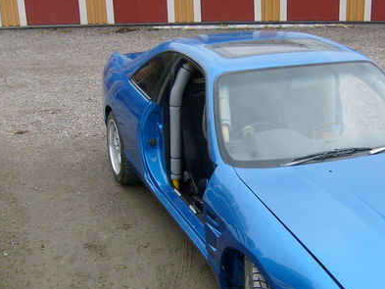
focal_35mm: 57
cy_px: 201
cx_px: 292
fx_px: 634
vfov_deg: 25.5
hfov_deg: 33.1
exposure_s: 1/350
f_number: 2.8
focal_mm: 5.8
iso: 80
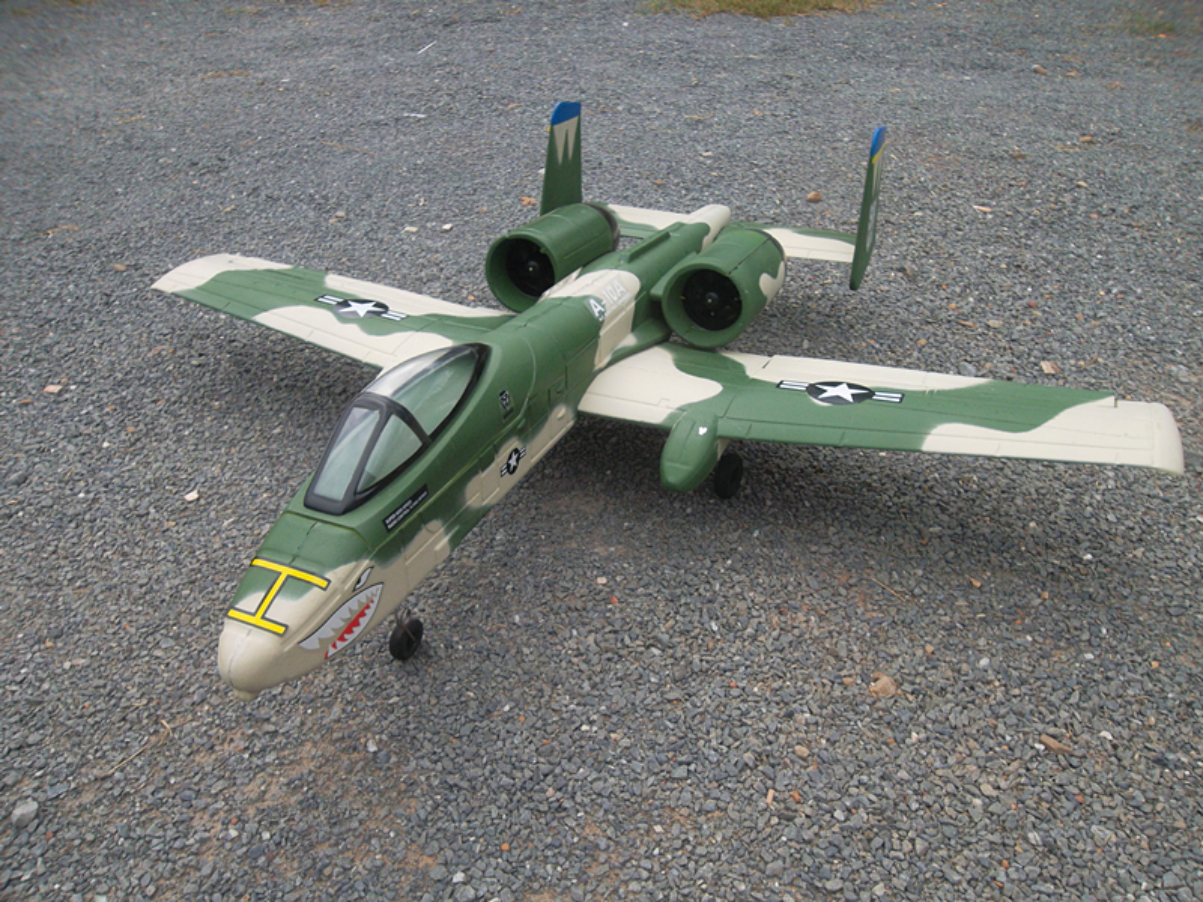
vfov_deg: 51.4
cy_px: 451
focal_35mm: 27
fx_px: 938
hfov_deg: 65.3
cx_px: 602
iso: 80
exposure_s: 1/340
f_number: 3.5
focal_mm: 4.9
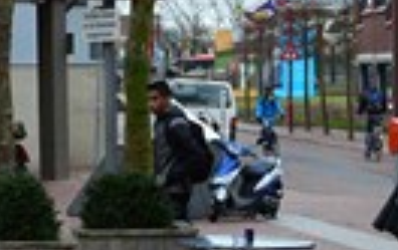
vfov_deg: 6.8
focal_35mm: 194
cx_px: 516
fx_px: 2109
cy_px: 157
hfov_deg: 10.5
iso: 1600
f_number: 7.1
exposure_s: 1/640
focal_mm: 21
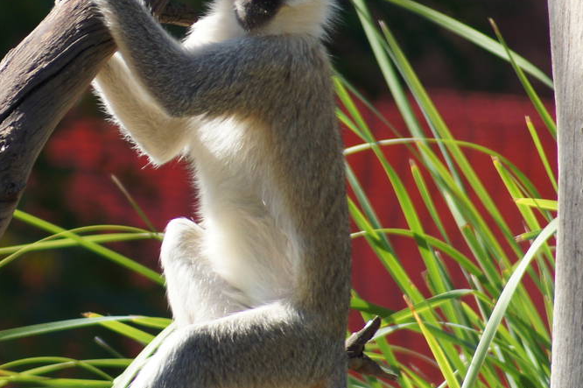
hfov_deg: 2.5
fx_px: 13415
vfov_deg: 1.7
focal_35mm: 829
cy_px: 111
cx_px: 166
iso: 250
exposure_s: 1/400
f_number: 5.6
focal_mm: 230
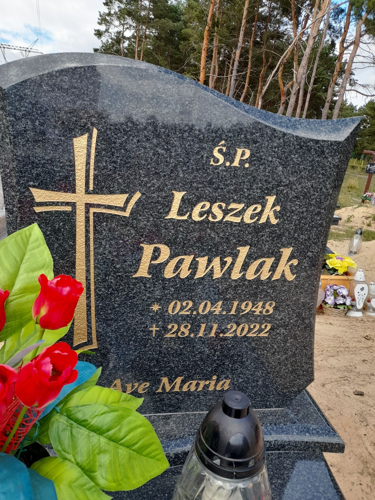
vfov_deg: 69.4
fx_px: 361
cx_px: 188
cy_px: 250
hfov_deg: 54.9
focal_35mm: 25
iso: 20
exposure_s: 1/115
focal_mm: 4.6
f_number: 2
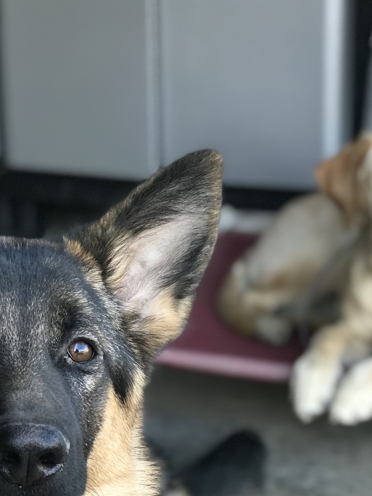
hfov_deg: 13.8
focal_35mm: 107
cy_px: 416
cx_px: 162
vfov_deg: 18.2
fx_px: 1533
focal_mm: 6.6
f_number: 2.8
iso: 50
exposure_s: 1/60
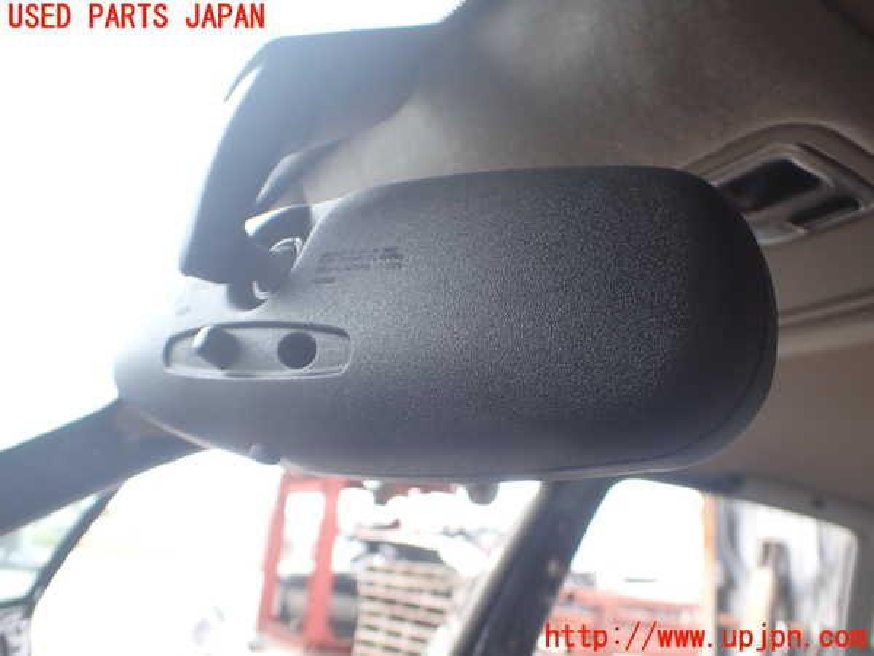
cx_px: 437
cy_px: 328
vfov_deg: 46.8
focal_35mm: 30
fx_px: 757
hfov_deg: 60.0
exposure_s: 1/125
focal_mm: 5.4
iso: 100
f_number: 2.3
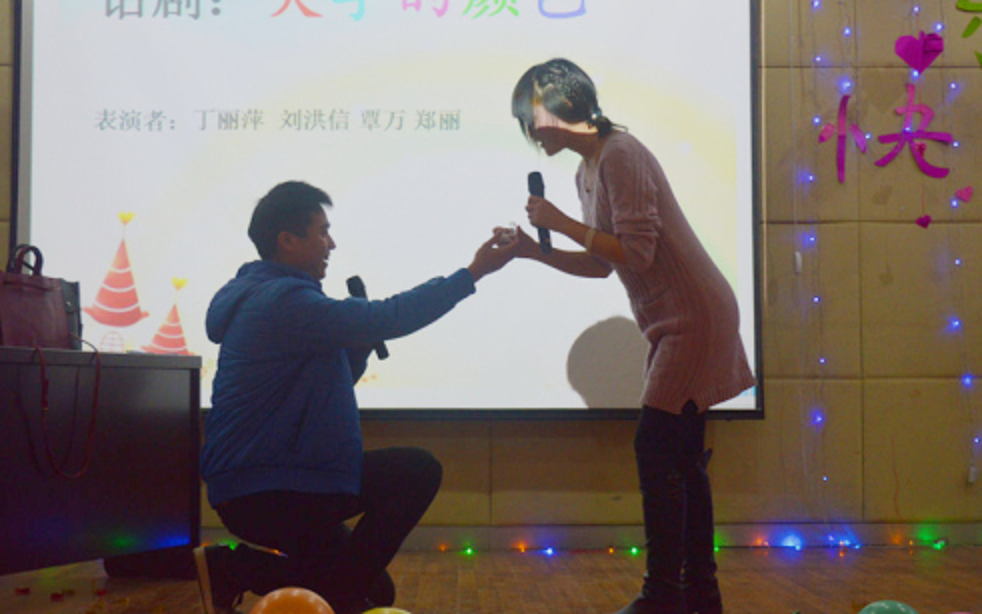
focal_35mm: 59
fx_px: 1579
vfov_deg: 22.0
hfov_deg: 34.5
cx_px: 498
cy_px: 311
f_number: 4.8
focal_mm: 38
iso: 720
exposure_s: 1/60
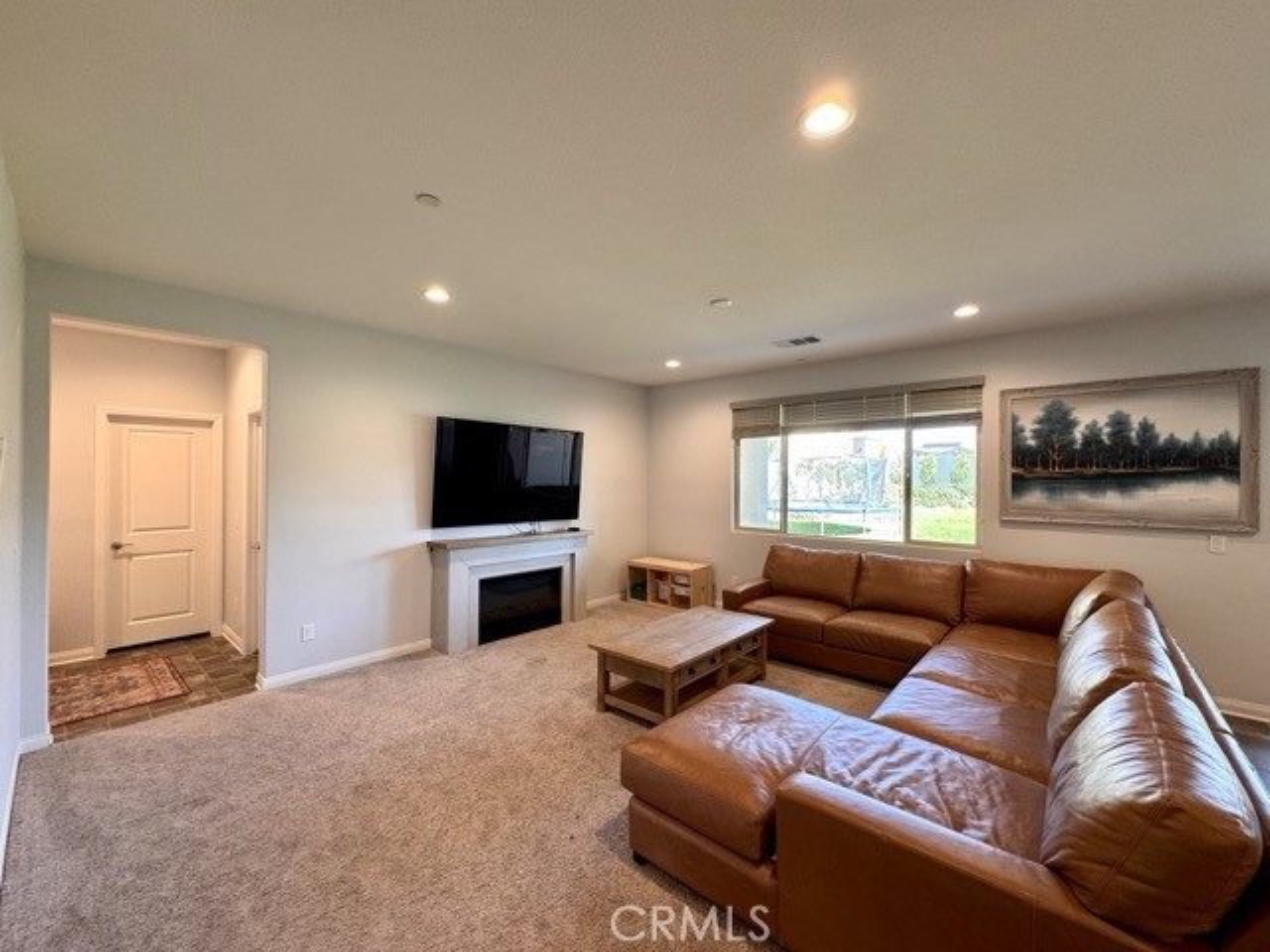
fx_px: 514
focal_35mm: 14
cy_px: 476
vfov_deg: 85.7
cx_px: 635
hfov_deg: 102.1
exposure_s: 1/60
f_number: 2.2
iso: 200
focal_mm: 2.22
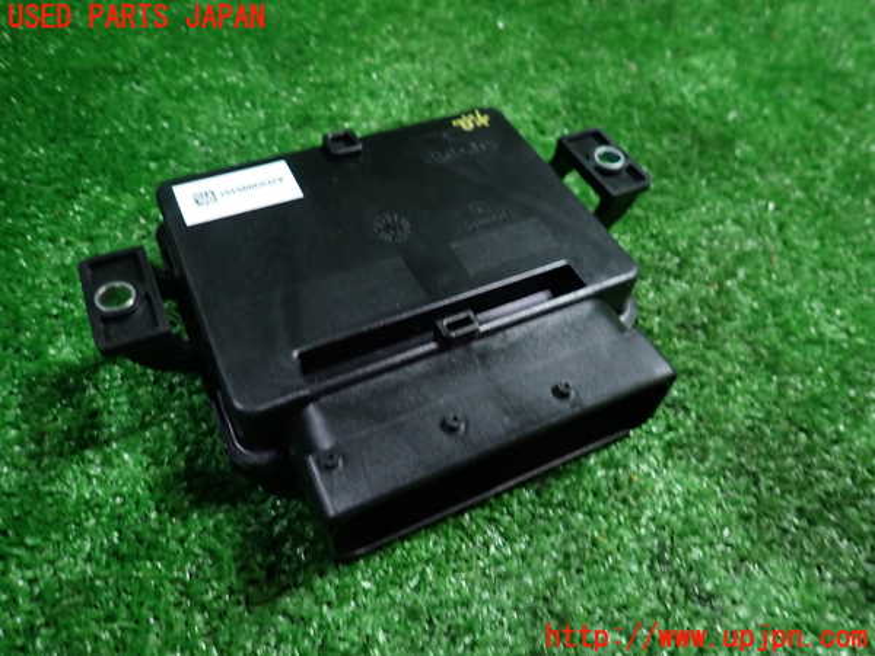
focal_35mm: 25
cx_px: 438
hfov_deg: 69.4
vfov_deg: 54.9
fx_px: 632
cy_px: 328
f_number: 2
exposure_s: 1/30
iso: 250
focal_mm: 4.5
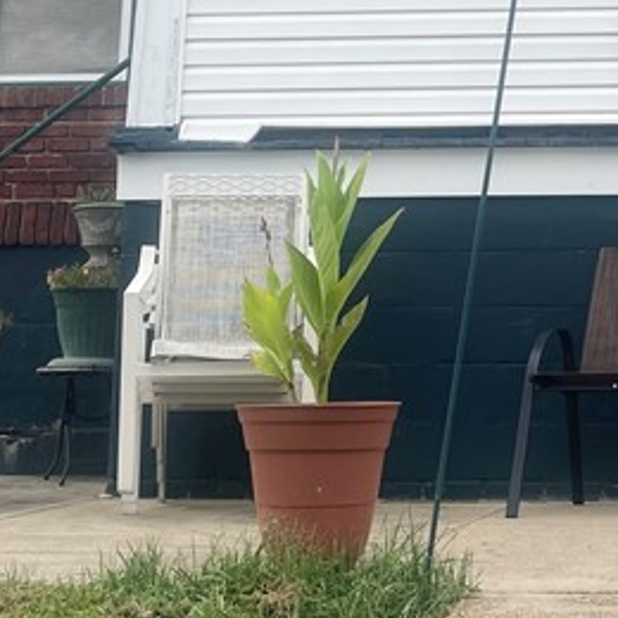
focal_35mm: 87
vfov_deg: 19.1
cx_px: 585
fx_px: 1757
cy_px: -78
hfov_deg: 19.5
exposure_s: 1/1152
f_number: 1.6
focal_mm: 5.1
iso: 32
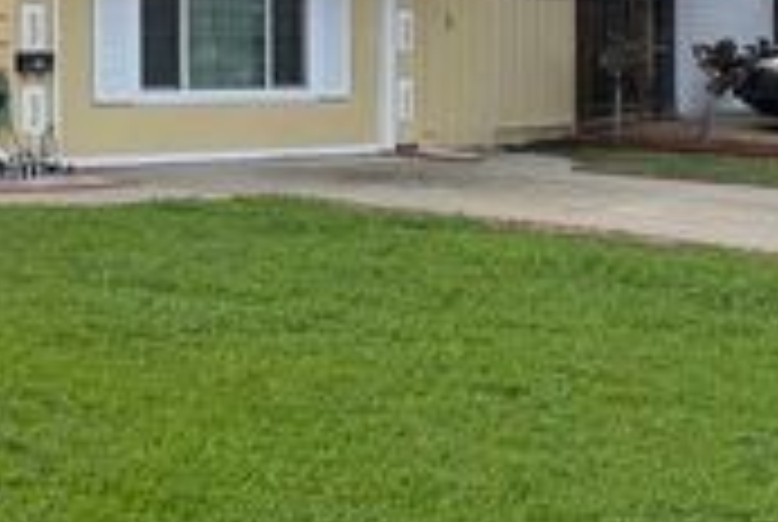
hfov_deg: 23.6
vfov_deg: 18.7
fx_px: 1559
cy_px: 52
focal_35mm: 72
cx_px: -319
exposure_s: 1/1032
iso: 80
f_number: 1.78
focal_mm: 6.76
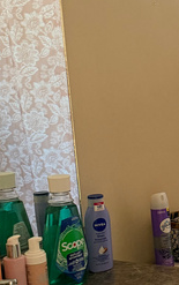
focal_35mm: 79
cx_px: 316
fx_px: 615
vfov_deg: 26.1
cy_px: 174
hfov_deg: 14.6
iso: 320
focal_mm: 6.76
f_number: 1.78
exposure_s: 1/60
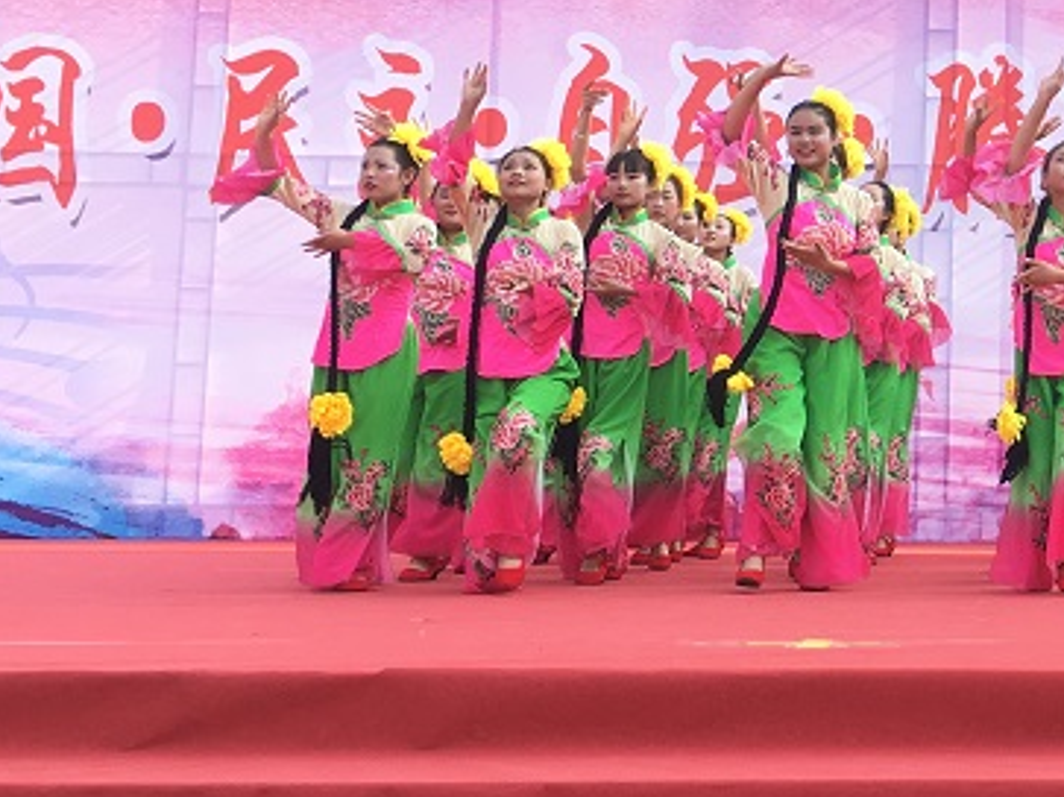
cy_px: 212
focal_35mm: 72
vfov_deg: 20.3
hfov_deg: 25.2
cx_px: 1164
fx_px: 2212
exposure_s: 1/320
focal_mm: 4.15
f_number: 2.2
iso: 25
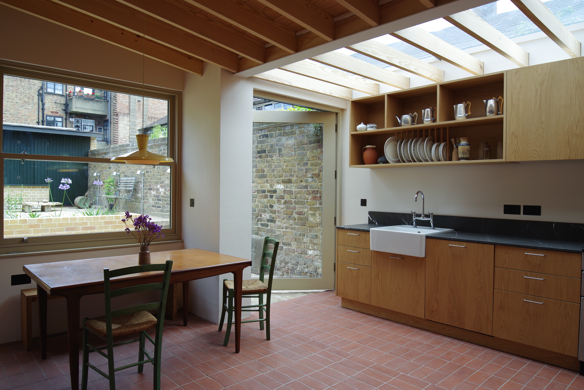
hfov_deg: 73.7
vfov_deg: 53.2
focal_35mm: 24
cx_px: 292
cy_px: 195
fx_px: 389
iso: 100
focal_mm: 24
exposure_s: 1/20
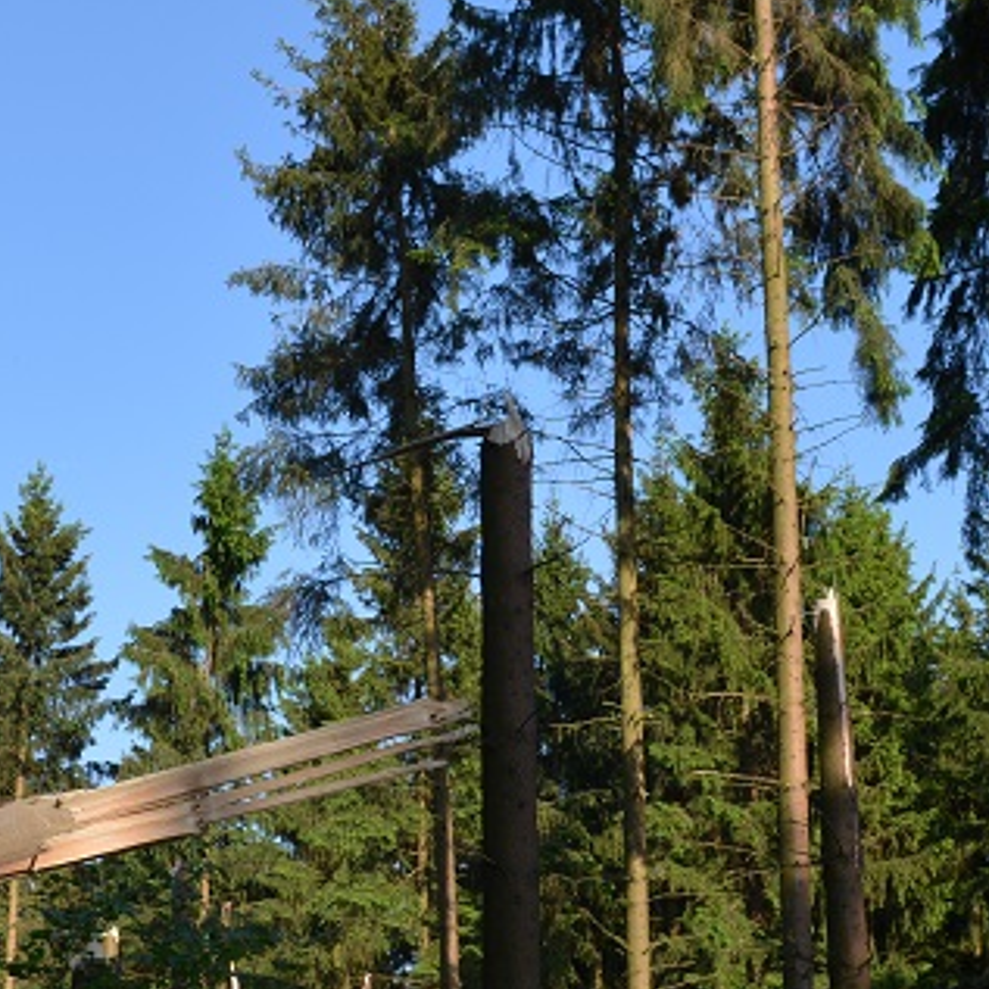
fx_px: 2392
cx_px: 309
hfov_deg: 23.2
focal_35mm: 74
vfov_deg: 23.2
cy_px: 721
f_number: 8
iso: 160
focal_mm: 18
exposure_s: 1/250
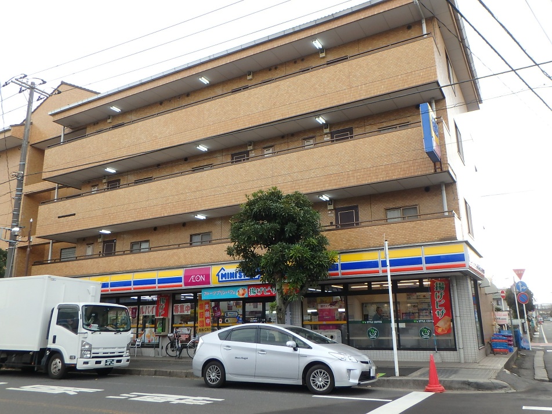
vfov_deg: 48.2
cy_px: 207
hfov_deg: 61.7
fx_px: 462
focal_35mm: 29
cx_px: 276
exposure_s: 1/80
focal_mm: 5.2
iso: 125
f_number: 4.6
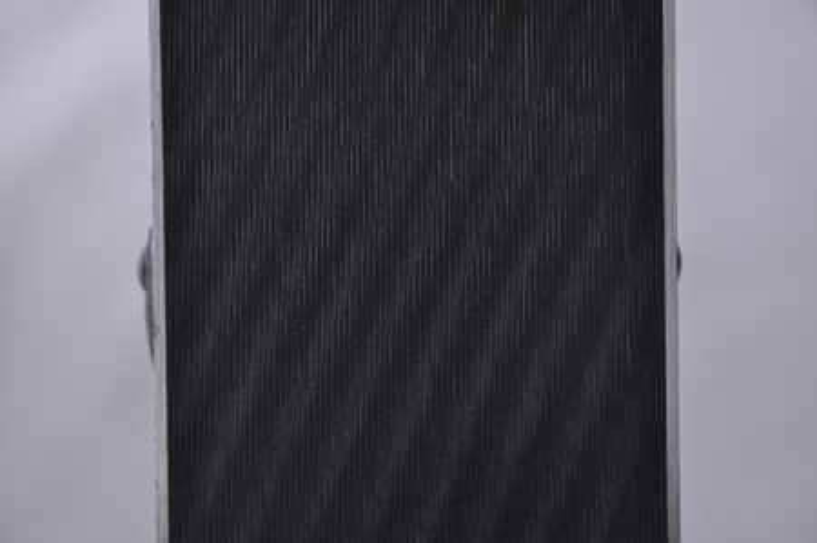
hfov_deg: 13.1
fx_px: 3570
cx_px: 408
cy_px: 272
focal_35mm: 158
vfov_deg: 8.7
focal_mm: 105
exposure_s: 1/125
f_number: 9.5
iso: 3200
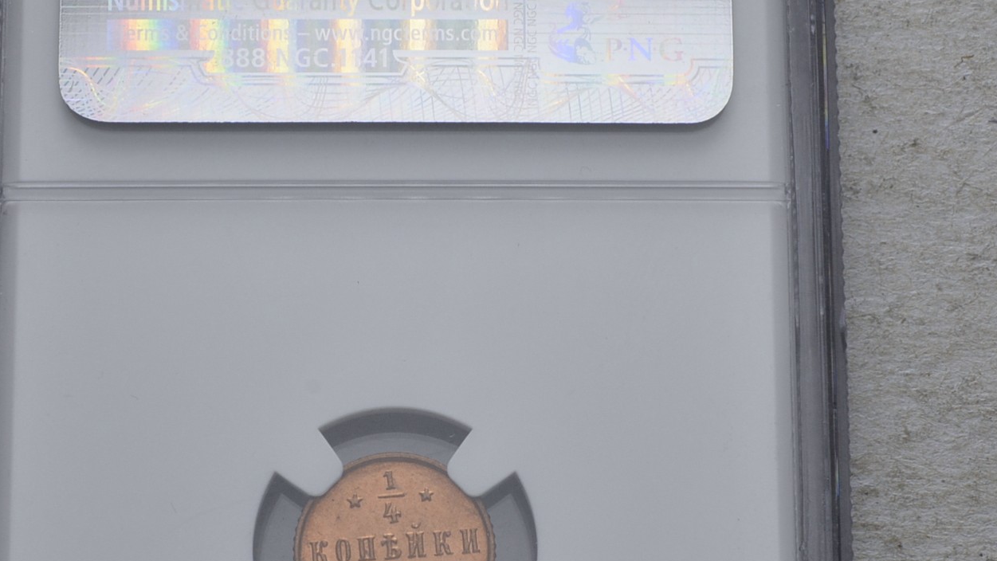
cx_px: 442
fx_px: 2776
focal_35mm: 105
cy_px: 356
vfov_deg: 11.5
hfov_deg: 20.4
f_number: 14
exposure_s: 1/200
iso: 400
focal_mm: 34
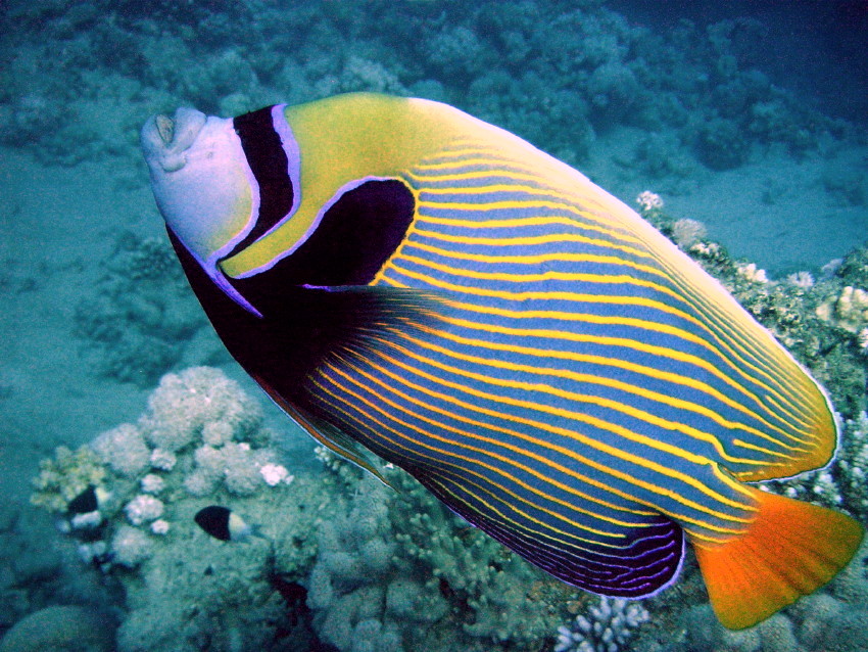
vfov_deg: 37.7
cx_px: 434
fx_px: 953
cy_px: 326
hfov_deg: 49.0
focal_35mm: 38
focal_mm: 6
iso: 160
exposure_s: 1/180
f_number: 2.8
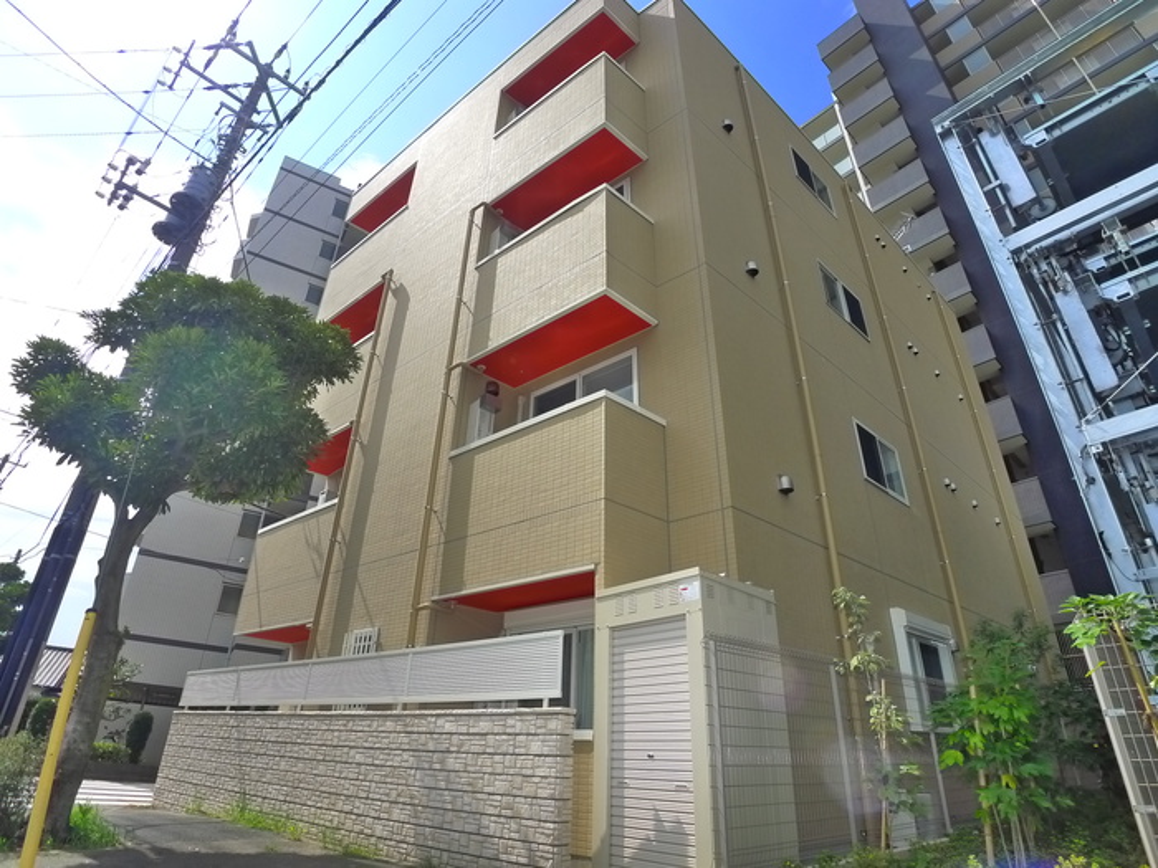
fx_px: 803
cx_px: 579
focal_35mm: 24
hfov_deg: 71.6
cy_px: 434
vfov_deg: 56.8
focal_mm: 5.1
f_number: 4
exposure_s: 1/1000
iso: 400
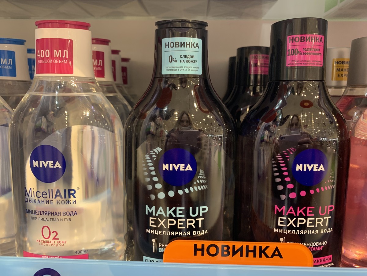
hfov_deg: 67.3
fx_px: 276
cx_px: 184
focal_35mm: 26
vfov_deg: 53.1
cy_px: 138
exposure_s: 1/50
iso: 160
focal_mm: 4.25
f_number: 1.8
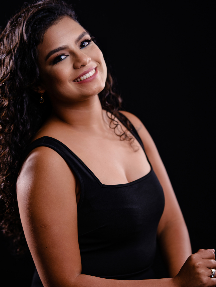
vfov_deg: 21.8
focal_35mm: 90
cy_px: 152
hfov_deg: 16.4
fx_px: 749
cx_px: 100
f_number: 1.8
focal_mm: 50
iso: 160
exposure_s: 1/80
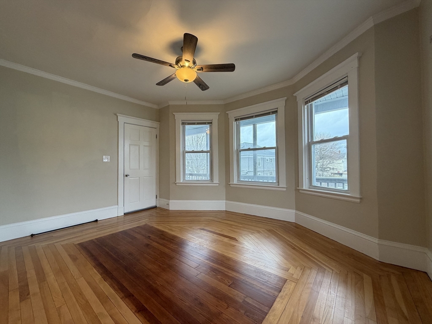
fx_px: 175
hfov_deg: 102.1
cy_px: 162
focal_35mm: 14
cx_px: 216
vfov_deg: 85.7
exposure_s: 1/121
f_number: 2.2
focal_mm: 2.22
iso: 160
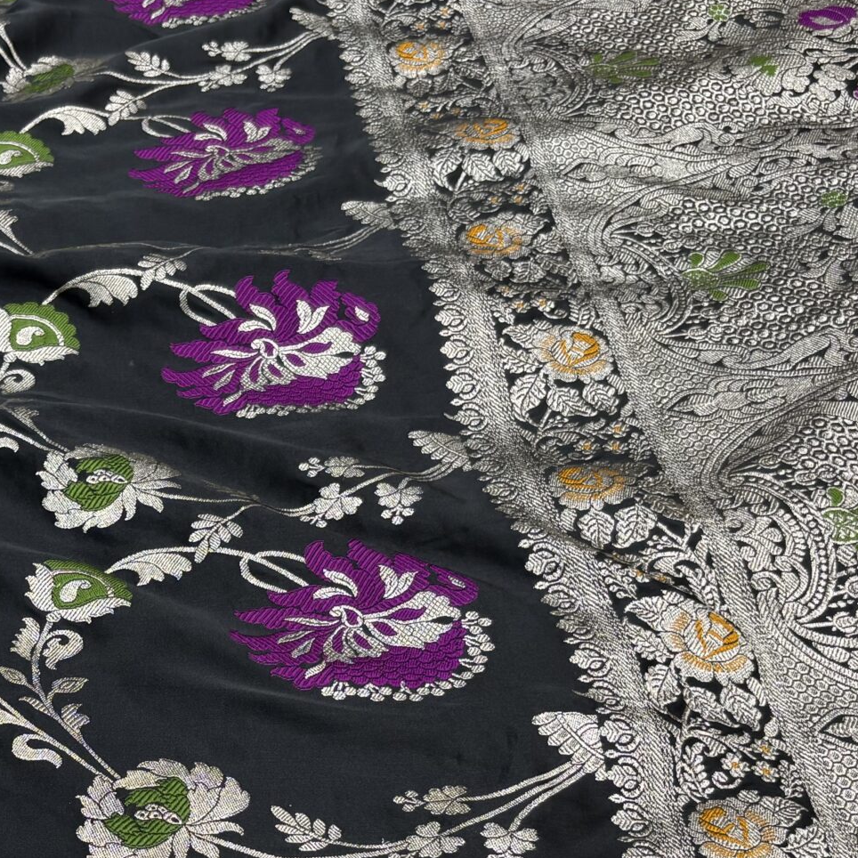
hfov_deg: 27.2
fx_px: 1711
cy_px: 706
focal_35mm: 61
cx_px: 96
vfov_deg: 27.5
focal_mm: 5.96
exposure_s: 1/50
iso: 125
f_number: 1.6
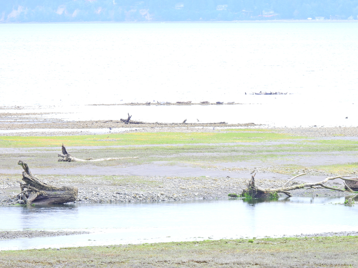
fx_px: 4137
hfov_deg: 5.0
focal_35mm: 400
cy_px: 134
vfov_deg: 3.7
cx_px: 179
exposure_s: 1/50
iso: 100
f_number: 8
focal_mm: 71.4
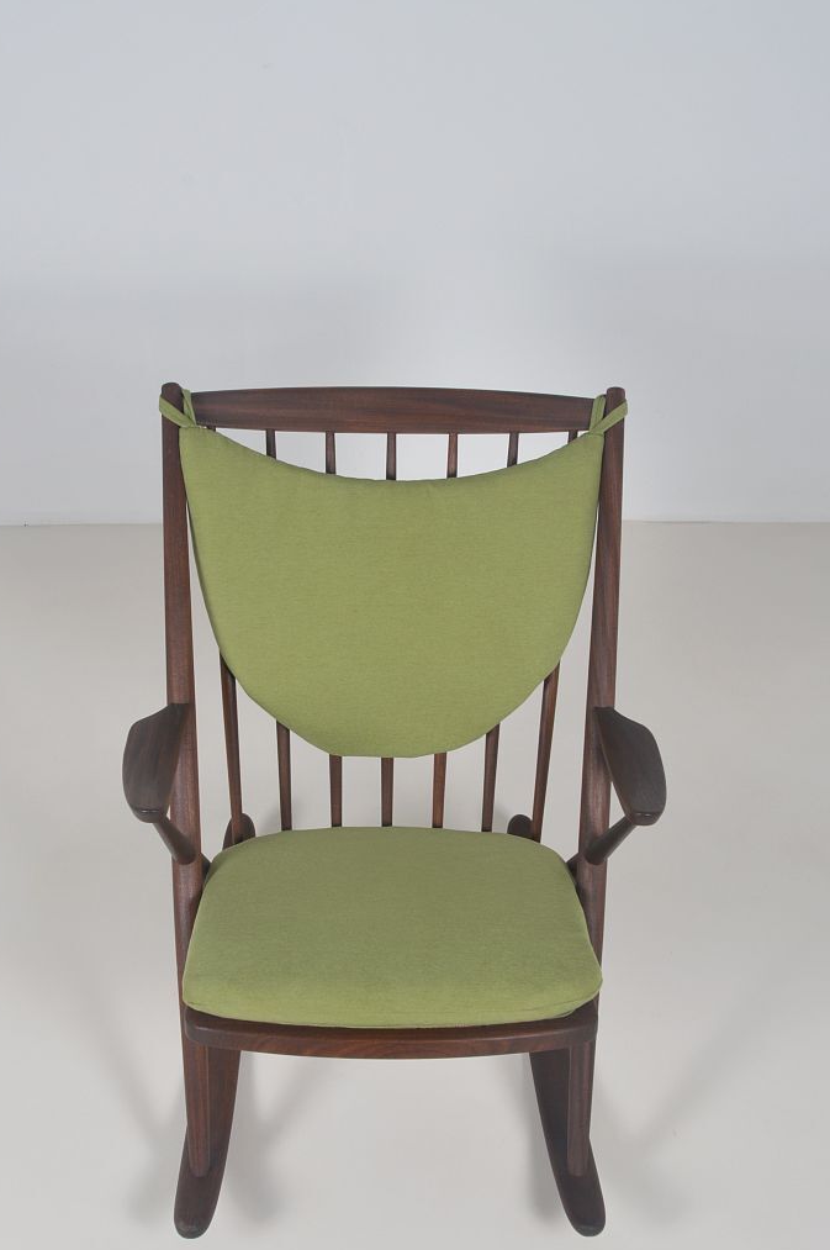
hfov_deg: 27.5
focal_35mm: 49
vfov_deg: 40.3
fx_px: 1699
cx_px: 421
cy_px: 685
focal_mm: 22
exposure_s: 1/125
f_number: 22
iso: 100
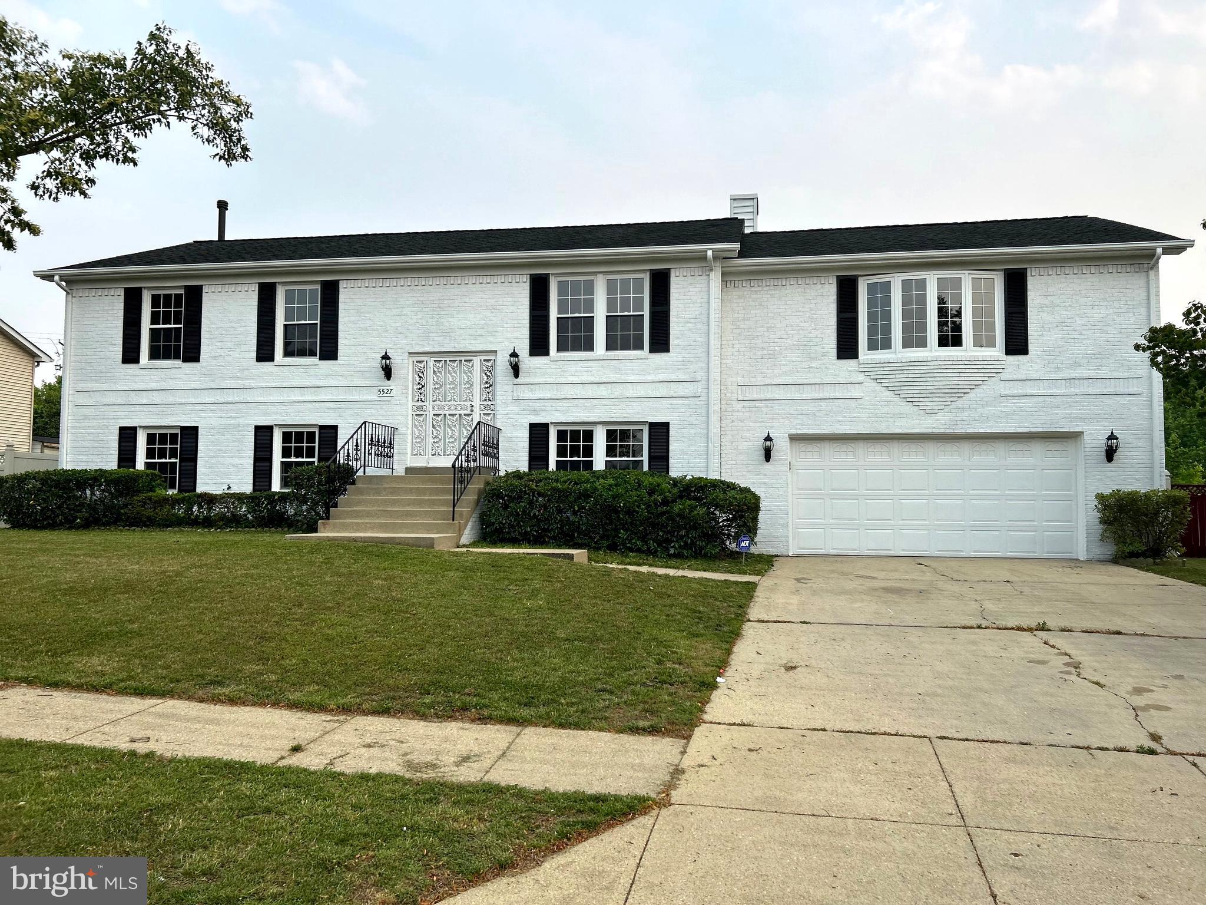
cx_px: 603
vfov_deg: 53.1
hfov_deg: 67.3
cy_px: 452
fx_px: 906
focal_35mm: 26
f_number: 1.5
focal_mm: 5.7
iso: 50
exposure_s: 1/2915
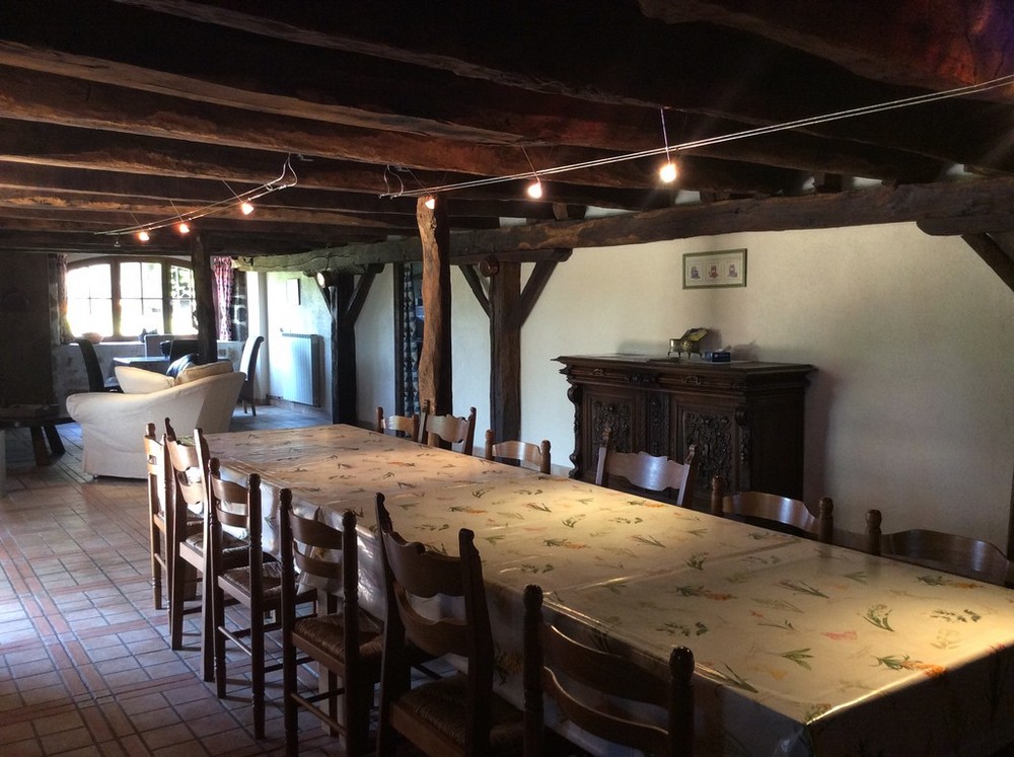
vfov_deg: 44.1
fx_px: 936
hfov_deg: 56.9
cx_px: 507
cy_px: 378
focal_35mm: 32
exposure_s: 1/24
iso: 100
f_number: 2.4
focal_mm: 3.3
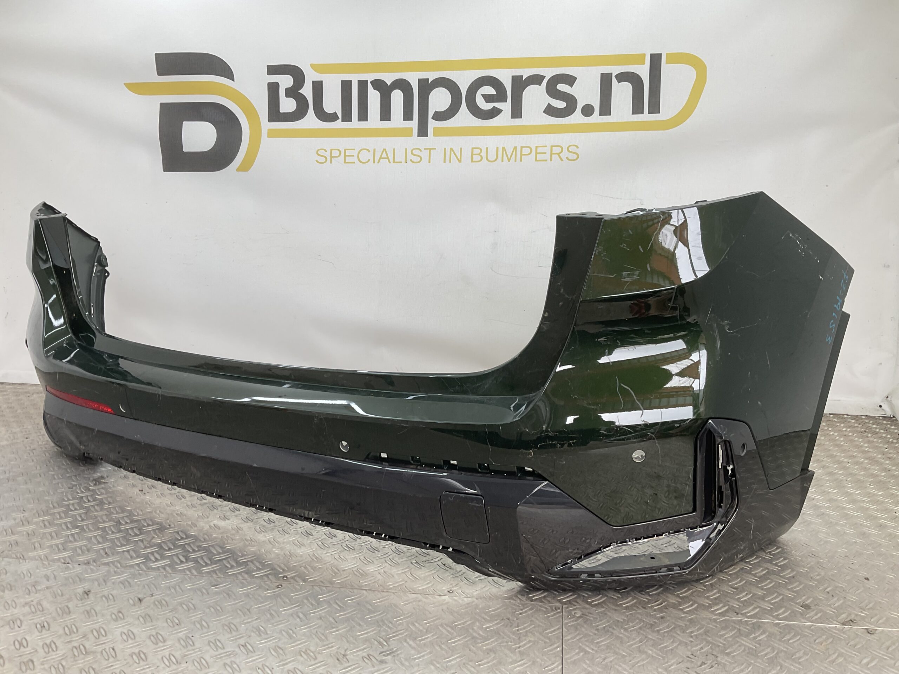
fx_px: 753
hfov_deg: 61.7
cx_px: 450
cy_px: 337
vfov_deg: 48.2
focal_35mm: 29
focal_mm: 3
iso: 16
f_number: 1.8
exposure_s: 1/118
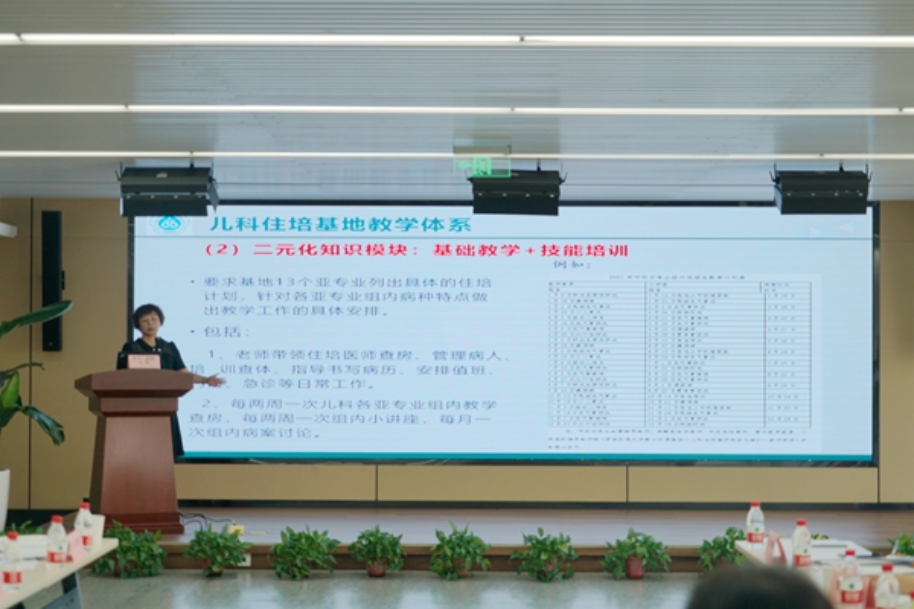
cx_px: 457
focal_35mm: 66
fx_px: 1676
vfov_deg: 20.6
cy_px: 304
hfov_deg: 30.5
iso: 500
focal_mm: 66
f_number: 5
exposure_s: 1/160
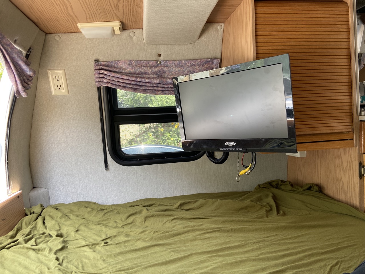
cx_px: 182
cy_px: 137
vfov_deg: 53.1
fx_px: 274
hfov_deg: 67.3
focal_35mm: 26
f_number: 1.8
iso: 64
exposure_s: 1/121
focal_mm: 4.25
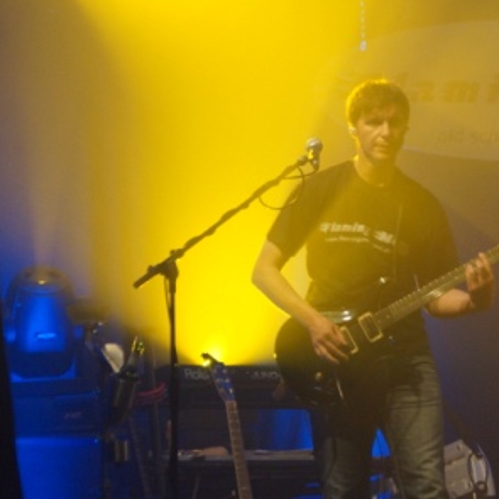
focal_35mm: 213
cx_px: 372
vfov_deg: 8.2
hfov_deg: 8.2
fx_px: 3474
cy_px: 249
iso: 3200
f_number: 5.6
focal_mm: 110
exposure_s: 1/60
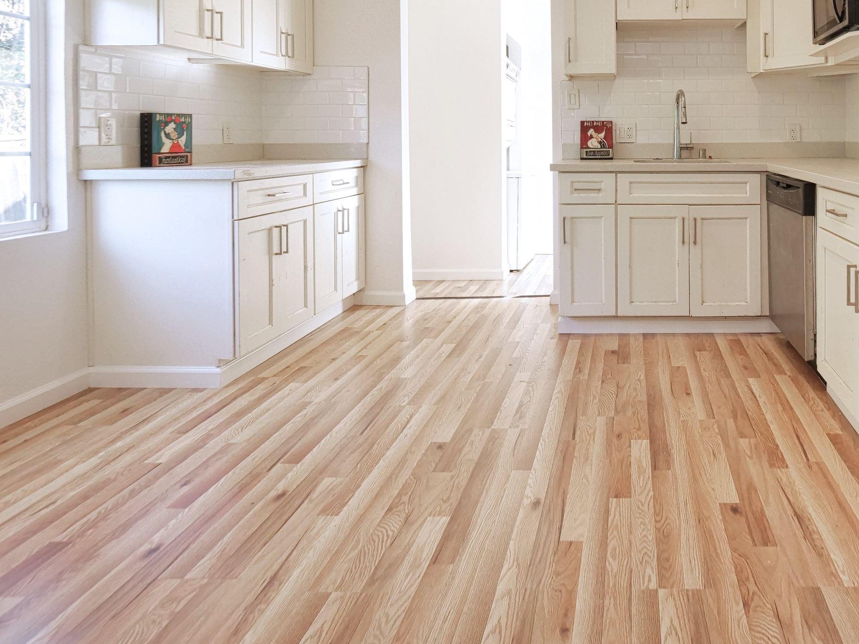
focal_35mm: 23
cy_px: 146
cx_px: 647
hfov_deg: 69.0
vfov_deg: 55.5
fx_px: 571
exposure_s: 1/160
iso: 800
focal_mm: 7
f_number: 3.2
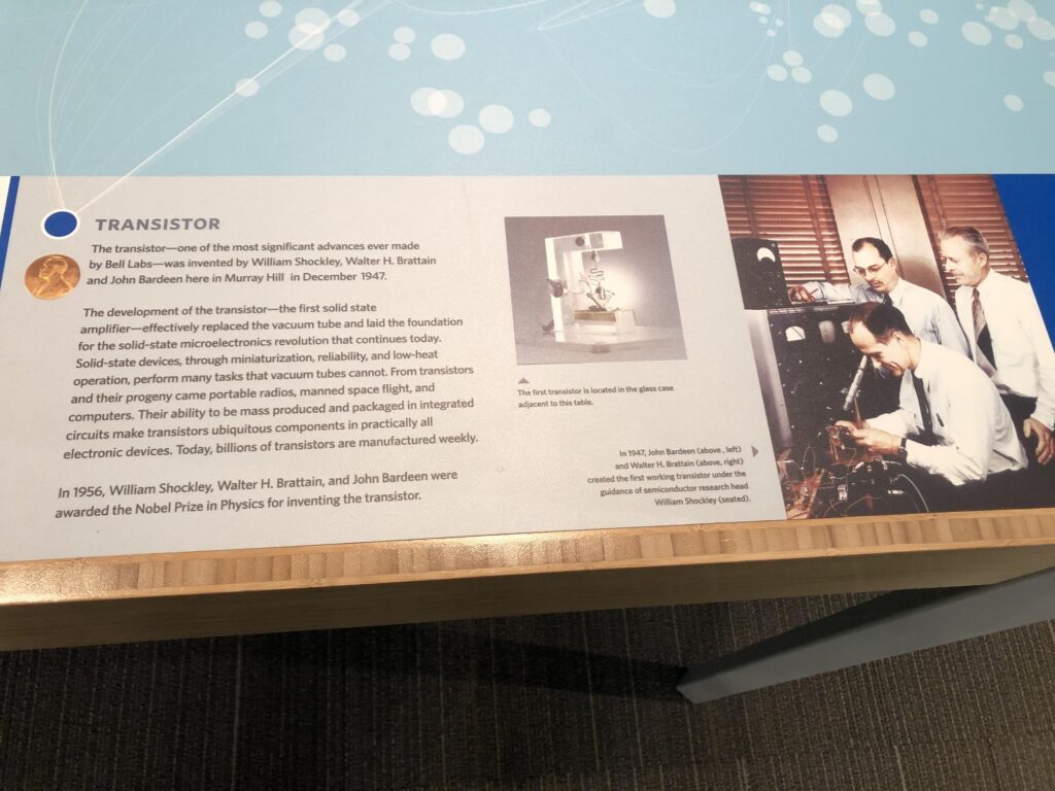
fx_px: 853
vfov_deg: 49.7
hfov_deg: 63.4
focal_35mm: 28
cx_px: 528
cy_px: 396
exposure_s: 1/30
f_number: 1.8
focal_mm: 3.99
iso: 40
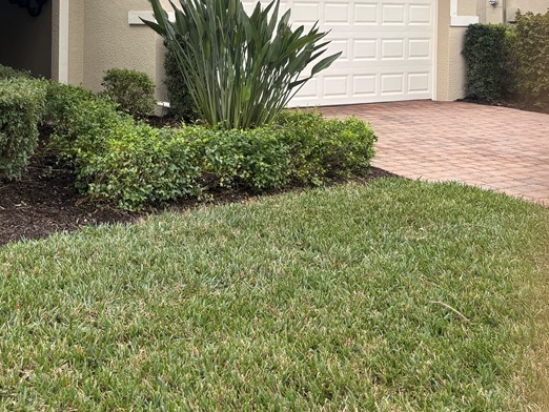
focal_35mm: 51
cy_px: 18
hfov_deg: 35.4
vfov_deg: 27.2
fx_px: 809
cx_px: 61
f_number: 1.6
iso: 50
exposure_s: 1/341
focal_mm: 5.96
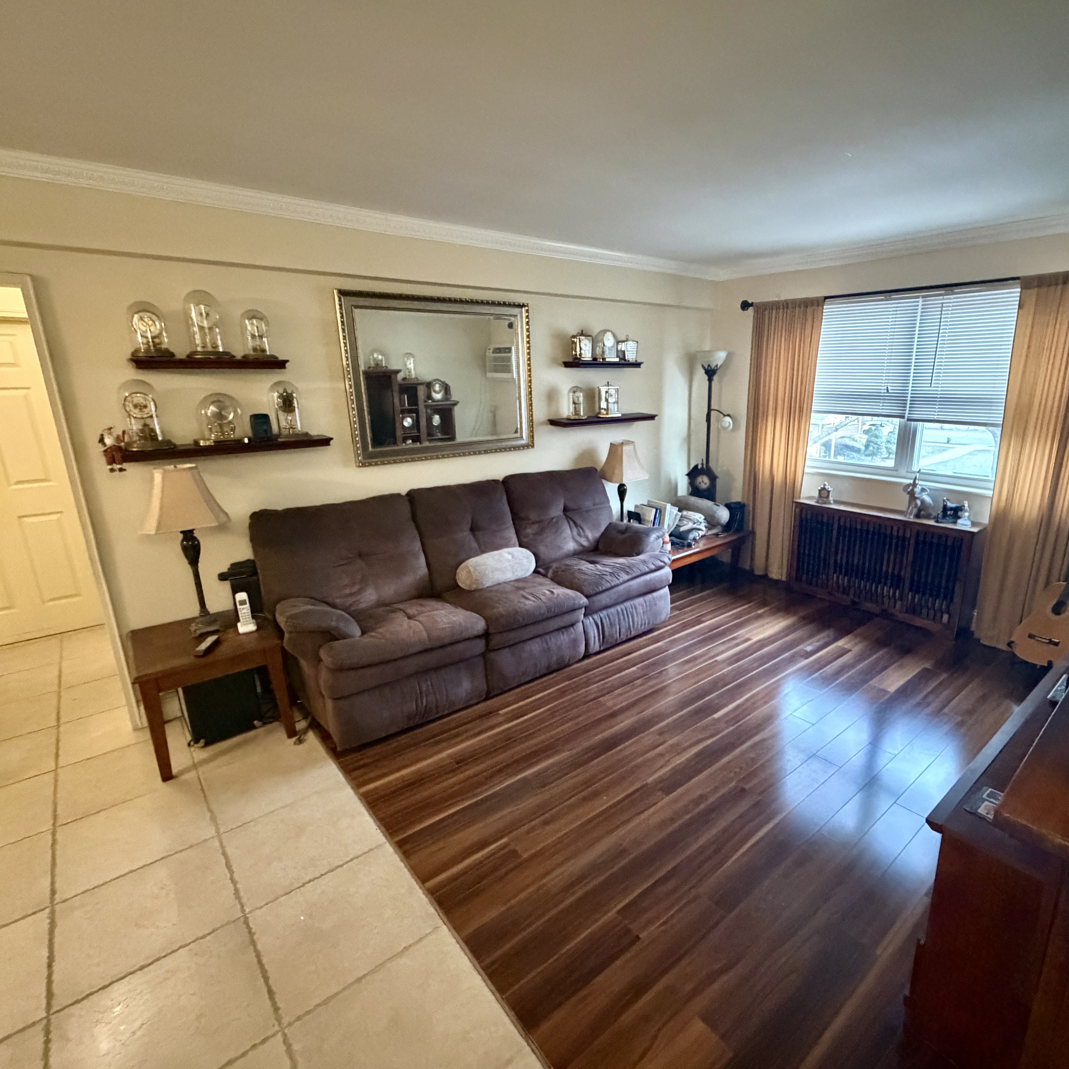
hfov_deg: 83.4
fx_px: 594
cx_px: 616
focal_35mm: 17
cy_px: 537
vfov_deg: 84.0
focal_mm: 2.22
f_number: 2.2
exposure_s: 1/60
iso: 1000
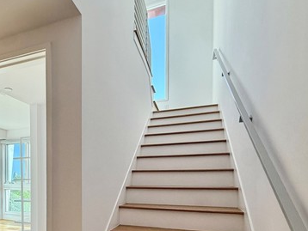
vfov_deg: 51.5
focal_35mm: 25
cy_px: 185
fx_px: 223
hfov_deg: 67.4
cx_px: 102
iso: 64
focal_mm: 2.22
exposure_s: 1/232
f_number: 2.2
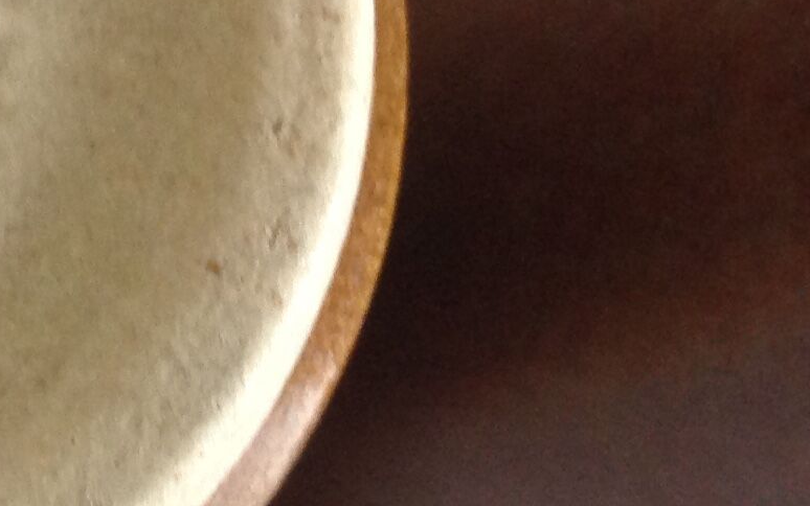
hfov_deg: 15.3
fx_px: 2738
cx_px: -463
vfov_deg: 10.5
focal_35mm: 124
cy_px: 113
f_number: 2.4
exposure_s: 1/15
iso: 125
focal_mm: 4.28
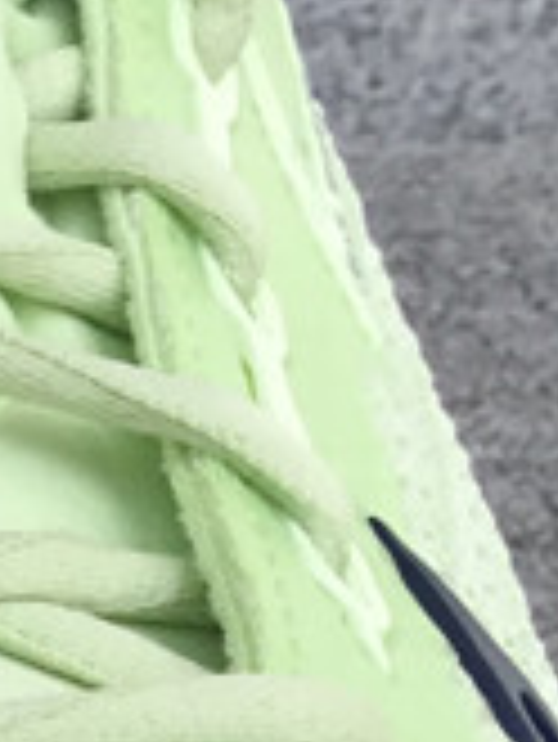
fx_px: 3628
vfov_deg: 11.3
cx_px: -940
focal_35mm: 169
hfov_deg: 7.9
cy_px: 1077
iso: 25
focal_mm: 3.3
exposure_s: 1/1359
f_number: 2.4
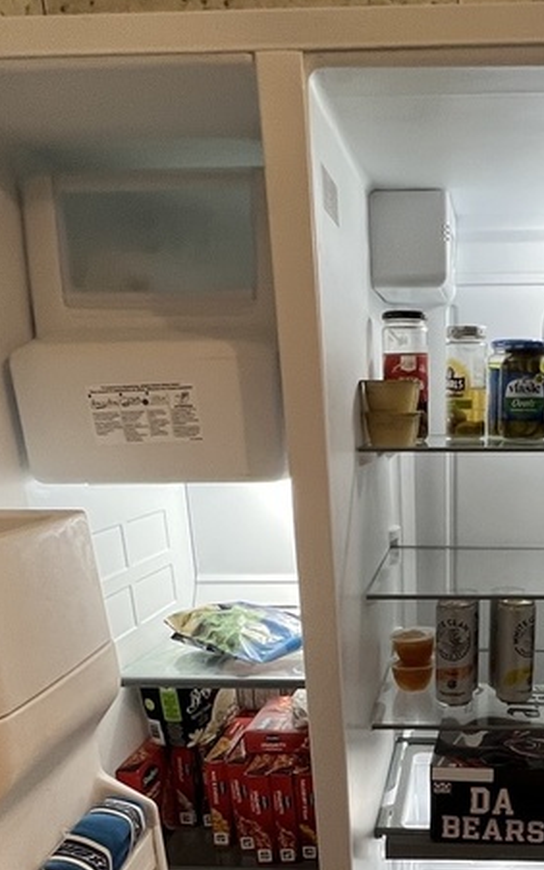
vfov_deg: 51.6
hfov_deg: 37.1
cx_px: 430
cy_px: 777
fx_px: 783
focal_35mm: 33
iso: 160
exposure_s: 1/120
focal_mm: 1.57
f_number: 1.8
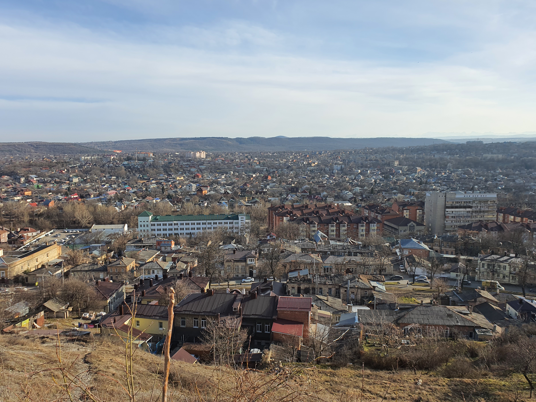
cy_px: 197
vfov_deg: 49.7
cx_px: 284
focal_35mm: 28
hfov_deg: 63.4
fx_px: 434
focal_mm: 4.3
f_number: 2.4
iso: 50
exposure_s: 1/1408
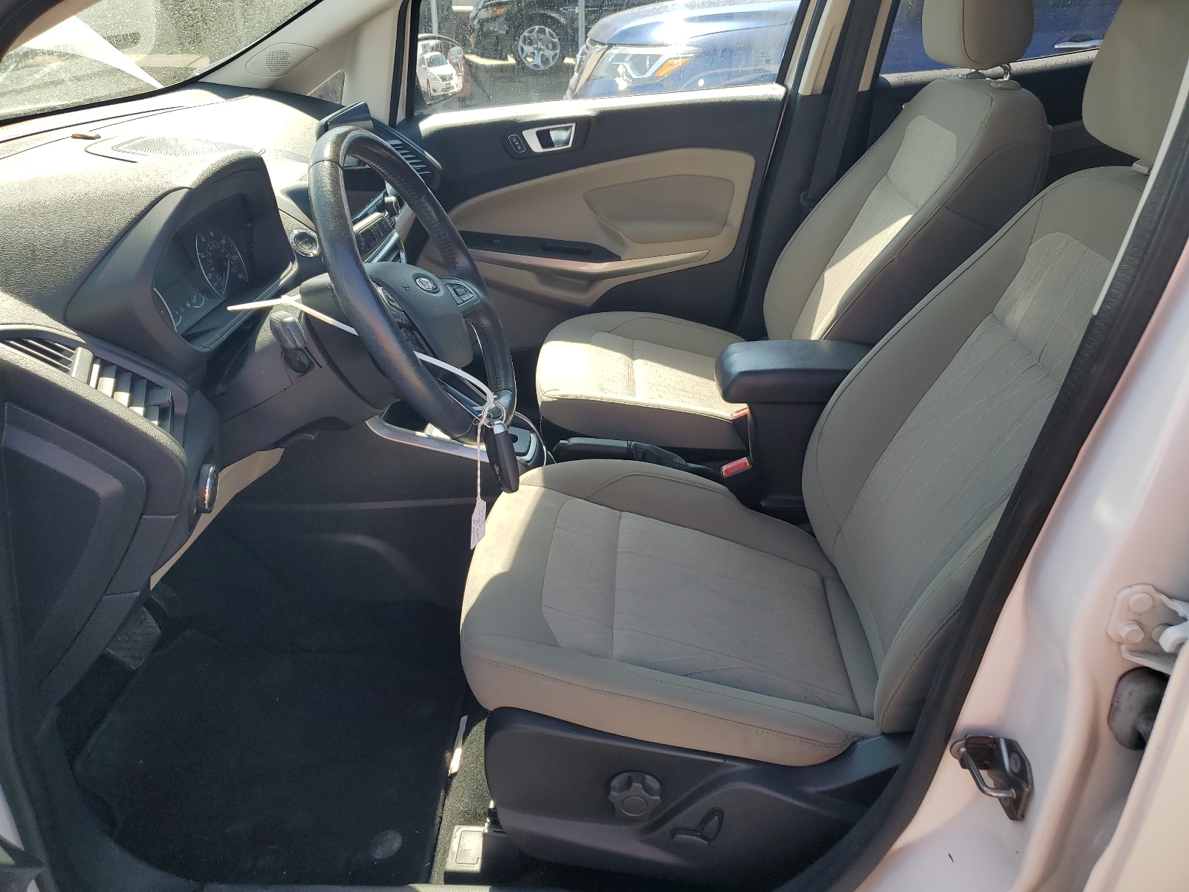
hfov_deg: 67.3
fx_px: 893
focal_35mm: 26
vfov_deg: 53.1
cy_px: 446
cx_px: 594
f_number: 1.5
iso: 50
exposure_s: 1/833
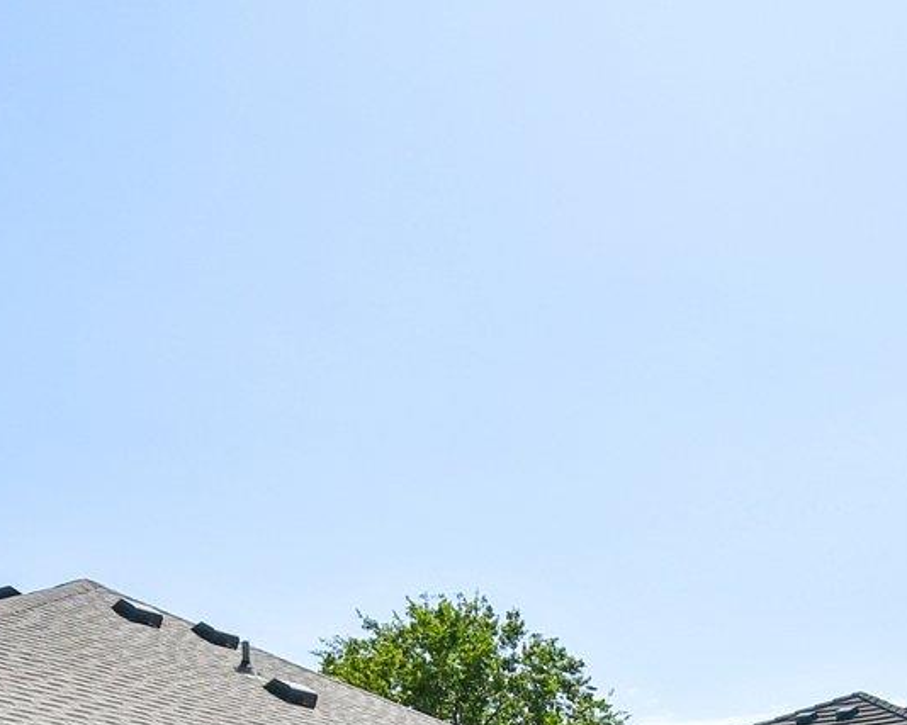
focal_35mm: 54
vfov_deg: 23.5
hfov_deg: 33.8
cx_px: 715
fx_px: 1449
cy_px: 1035
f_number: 8
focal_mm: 10
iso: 400
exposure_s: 1/1250
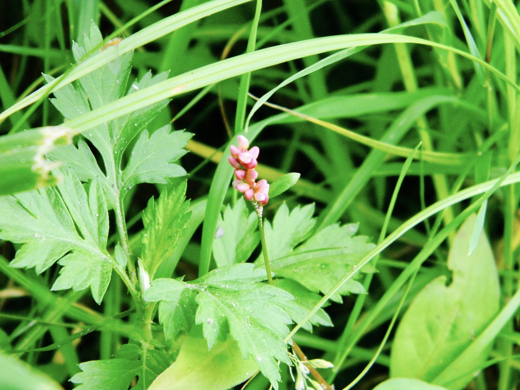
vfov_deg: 10.0
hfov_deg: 13.3
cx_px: 260
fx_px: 2223
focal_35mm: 148
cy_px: 195
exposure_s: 1/30
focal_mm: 26.8
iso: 203
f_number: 5
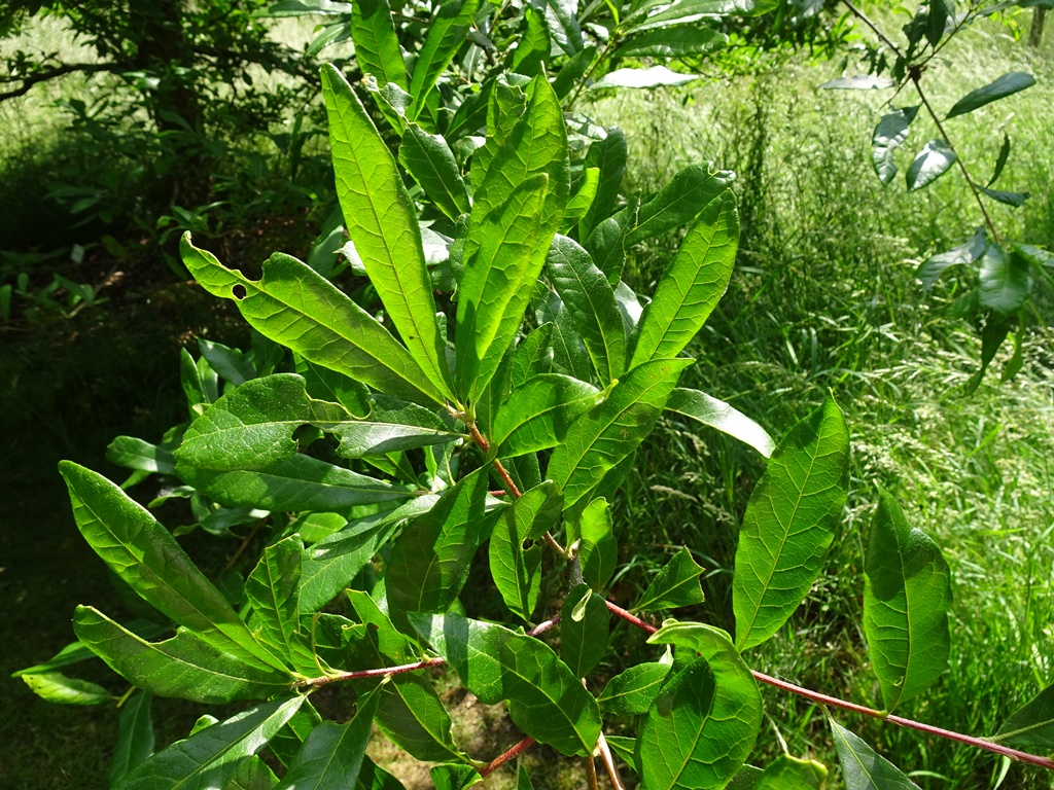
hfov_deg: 71.6
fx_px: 731
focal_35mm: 24
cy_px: 395
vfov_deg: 56.8
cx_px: 527
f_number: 3.5
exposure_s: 1/320
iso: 80
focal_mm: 4.1
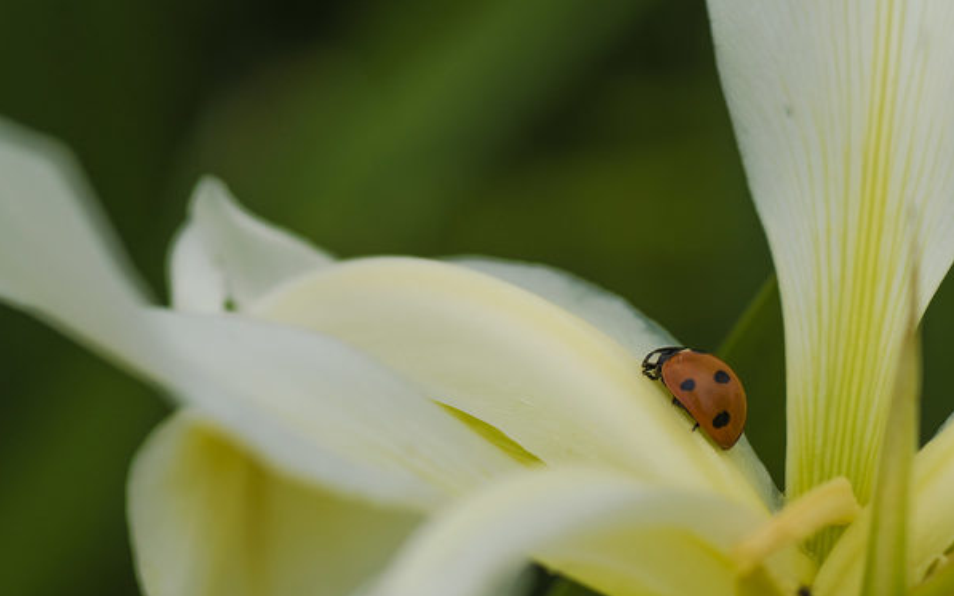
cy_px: 303
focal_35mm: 138
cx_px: 476
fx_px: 3588
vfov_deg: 9.5
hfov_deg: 15.1
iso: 500
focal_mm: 90
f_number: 11
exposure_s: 1/640
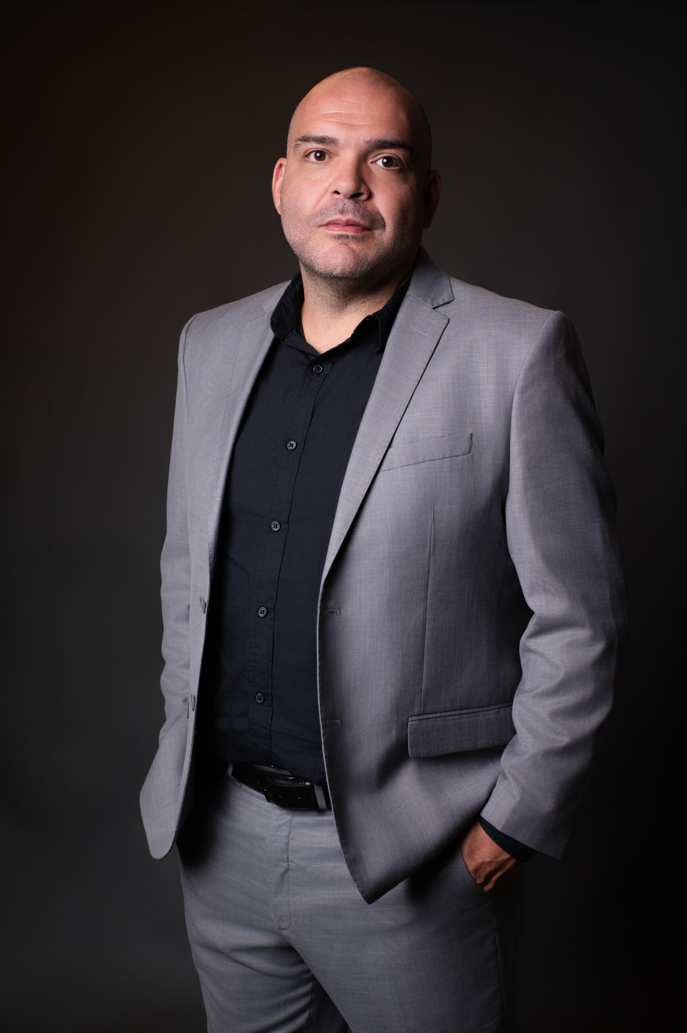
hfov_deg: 27.0
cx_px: 344
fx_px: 1433
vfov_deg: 39.6
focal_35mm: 50
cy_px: 516
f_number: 6.3
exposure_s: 1/125
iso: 320
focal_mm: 50
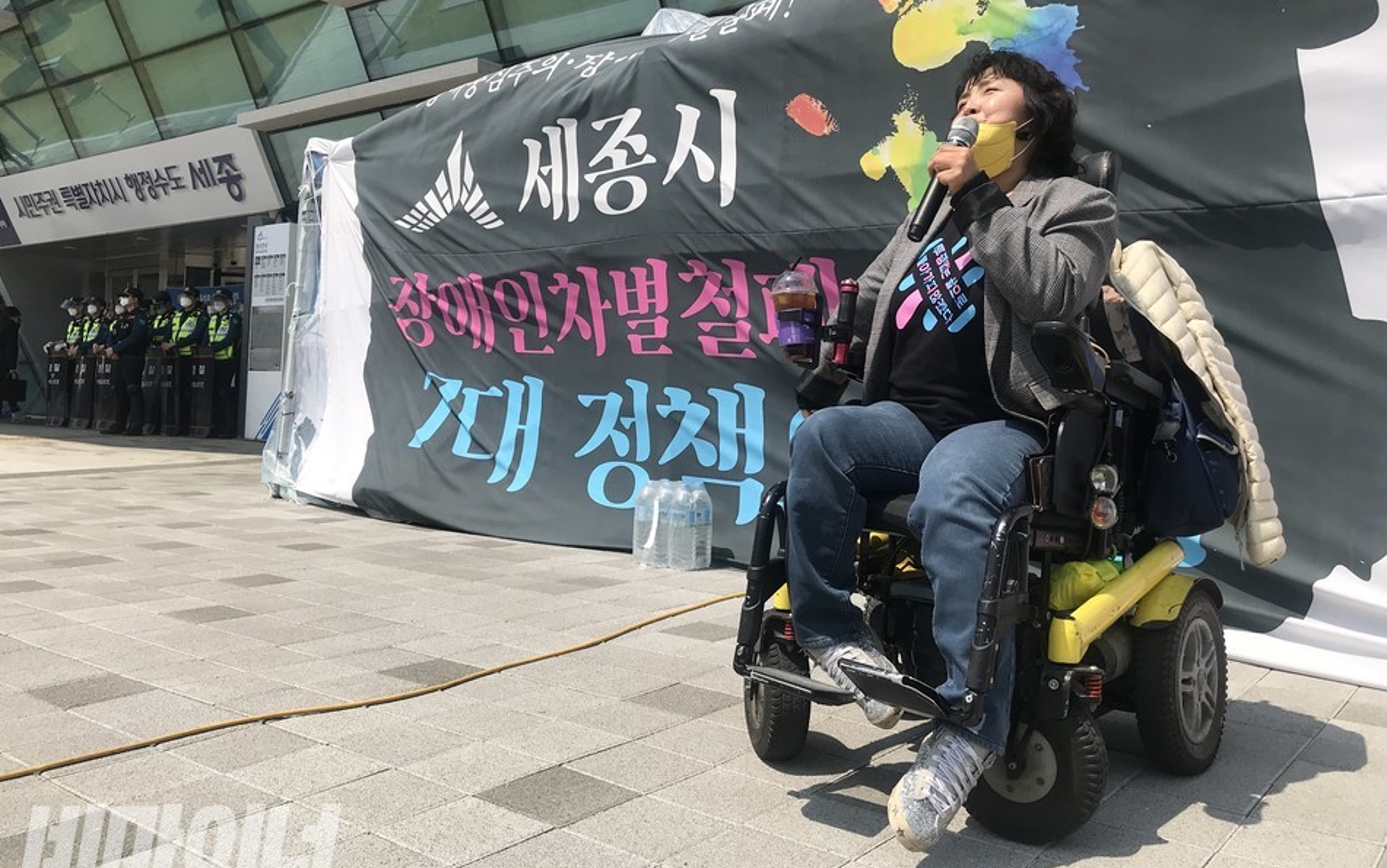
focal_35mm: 30
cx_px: 699
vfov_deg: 41.7
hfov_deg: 62.9
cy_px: 373
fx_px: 1134
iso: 20
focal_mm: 3.99
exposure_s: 1/2817
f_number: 1.8
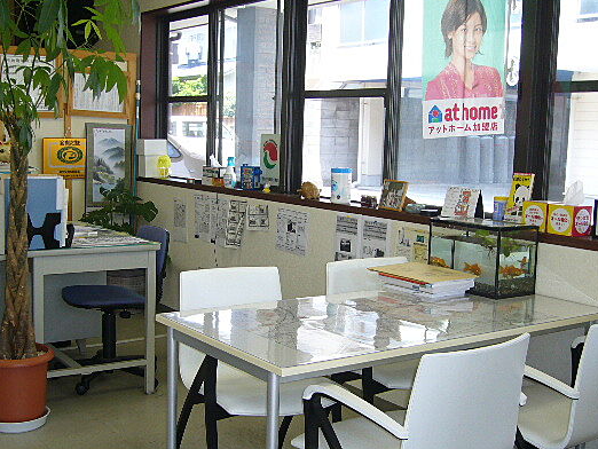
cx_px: 274
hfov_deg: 38.9
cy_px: 258
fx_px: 847
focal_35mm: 49
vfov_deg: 29.7
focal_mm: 6.6
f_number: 3
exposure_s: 1/60
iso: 80
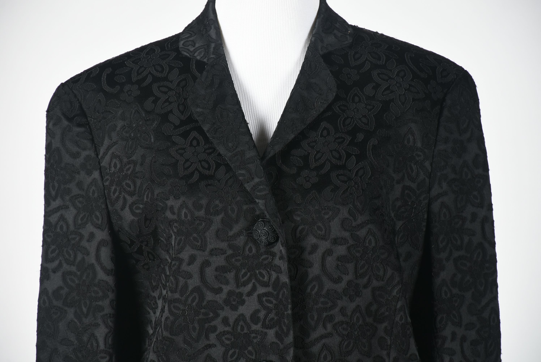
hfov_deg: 9.8
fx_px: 3158
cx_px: 270
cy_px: 181
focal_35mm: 210
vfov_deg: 6.6
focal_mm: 140
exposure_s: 1/125
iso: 200
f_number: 8
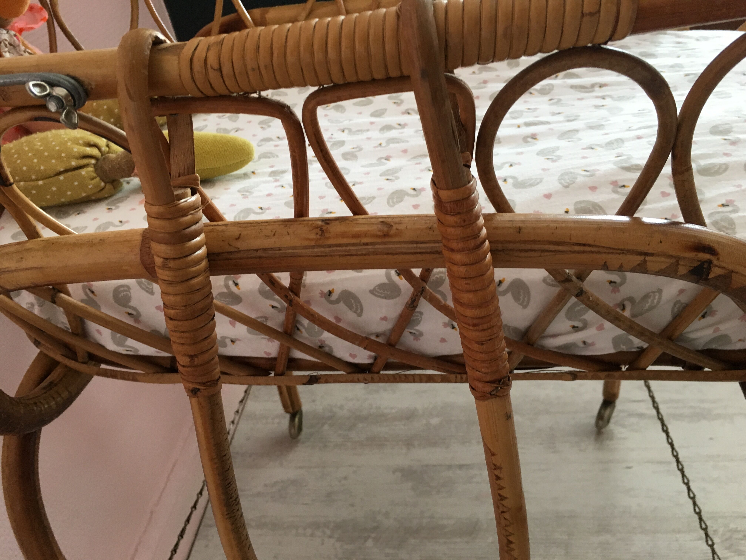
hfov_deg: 61.7
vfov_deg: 48.2
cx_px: 373
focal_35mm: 29
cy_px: 280
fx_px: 625
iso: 50
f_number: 2.2
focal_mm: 4.15
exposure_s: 1/33
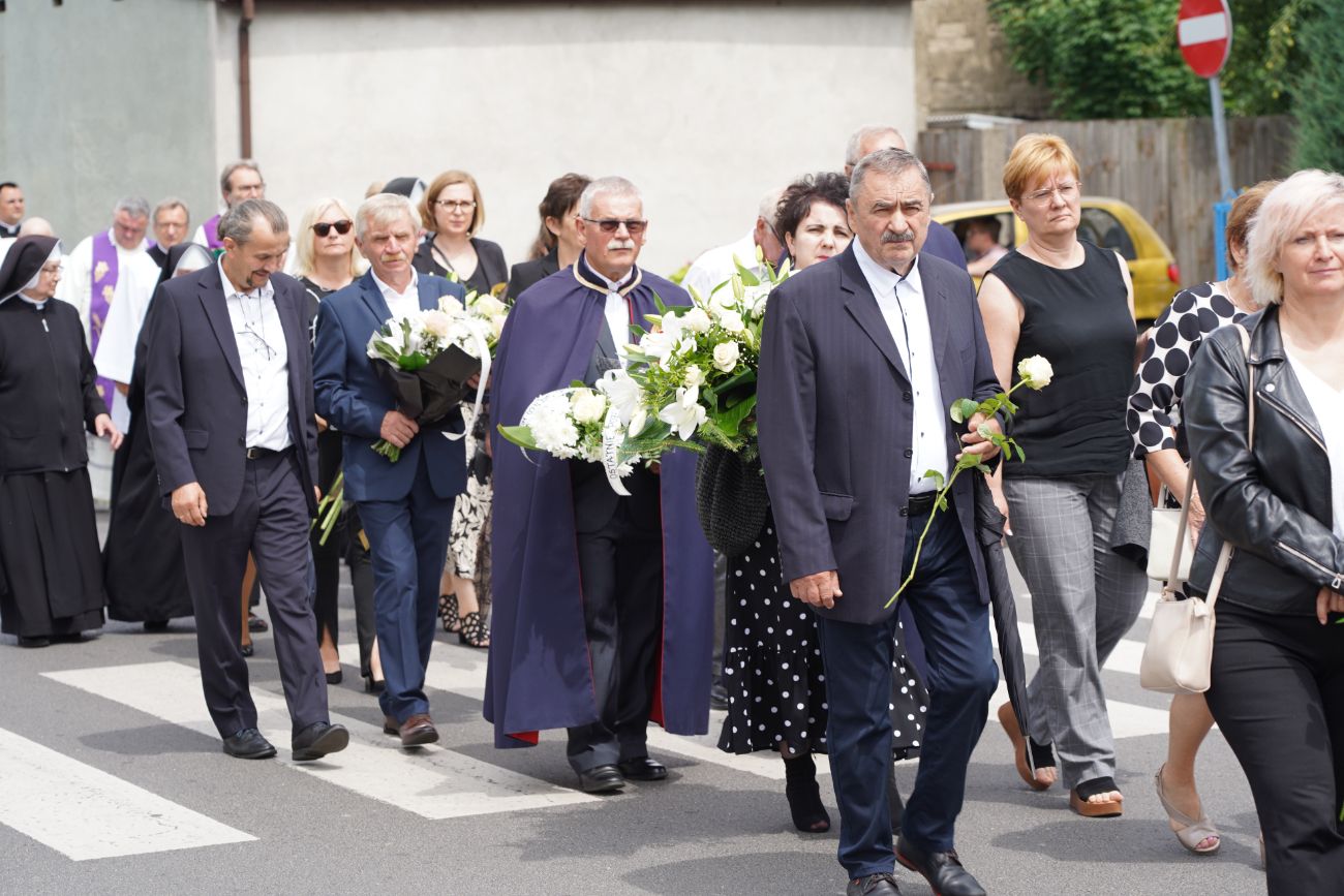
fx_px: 3920
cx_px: 672
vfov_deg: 13.0
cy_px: 448
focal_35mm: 105
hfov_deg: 19.5
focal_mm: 105
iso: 100
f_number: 5.6
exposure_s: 1/200
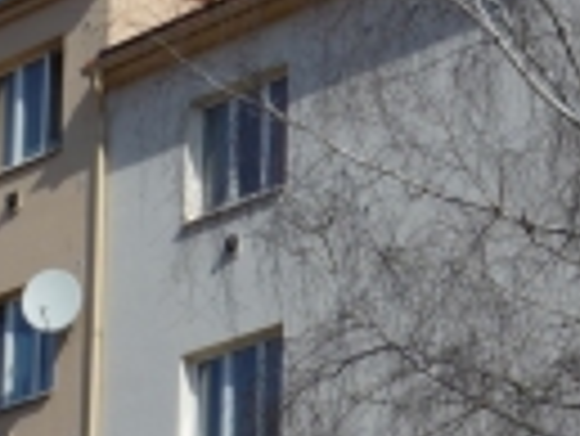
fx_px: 3572
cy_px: 234
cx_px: 567
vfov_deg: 7.0
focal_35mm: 213
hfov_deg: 9.2
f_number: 4.7
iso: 80
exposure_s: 1/640
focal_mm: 11
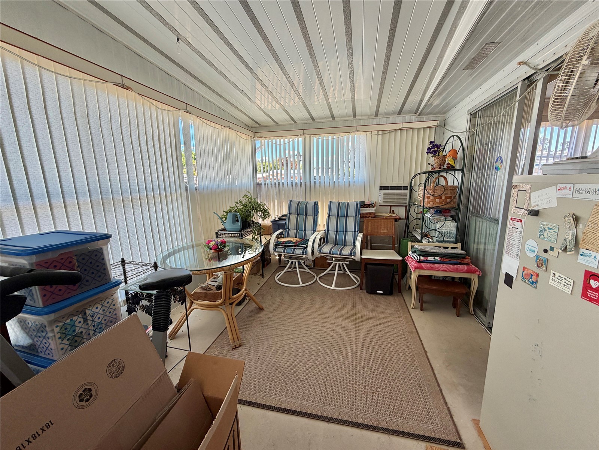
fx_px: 242
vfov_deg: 85.7
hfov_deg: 102.1
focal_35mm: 14
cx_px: 300
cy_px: 225
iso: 40
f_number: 2.2
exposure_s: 1/137
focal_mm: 2.22
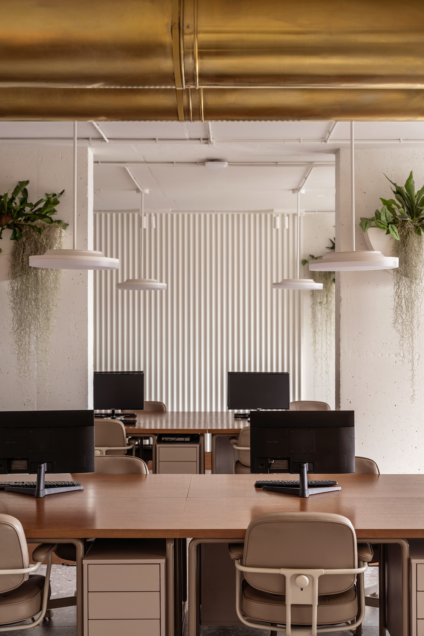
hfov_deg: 26.5
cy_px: 318
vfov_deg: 38.9
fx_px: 901
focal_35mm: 51
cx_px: 212
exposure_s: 1/10
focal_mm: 51
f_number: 4
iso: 320
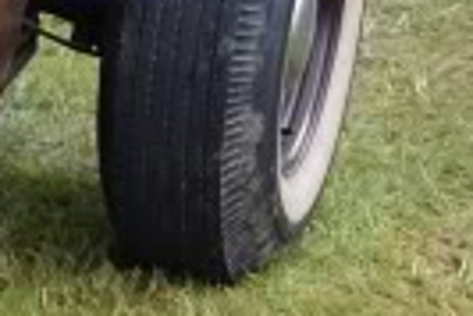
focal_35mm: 254
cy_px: 135
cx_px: -930
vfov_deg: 5.4
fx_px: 3341
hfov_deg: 7.2
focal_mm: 22
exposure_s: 1/50
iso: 400
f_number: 8
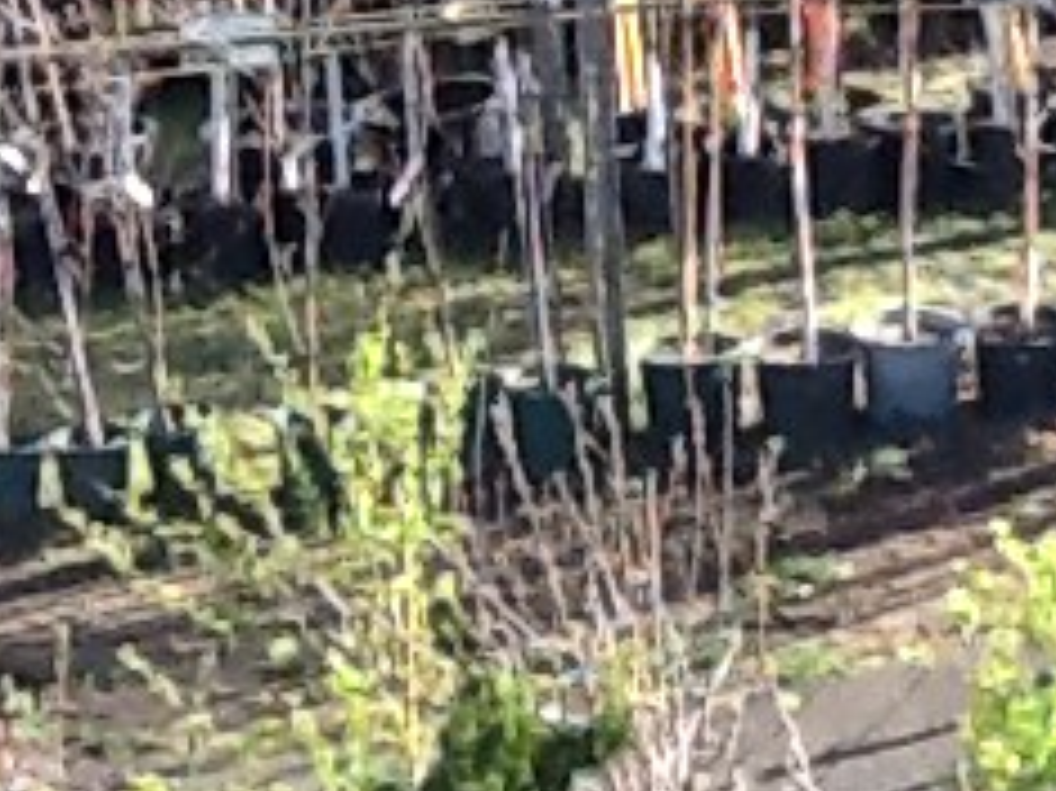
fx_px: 3994
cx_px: 1910
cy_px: 198
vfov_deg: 11.3
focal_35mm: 131
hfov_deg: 13.5
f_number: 2.4
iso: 64
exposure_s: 1/307
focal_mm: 2.03
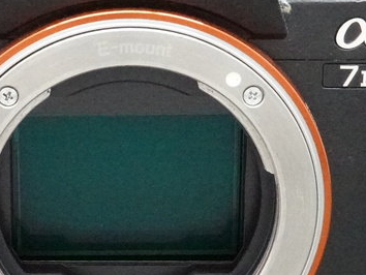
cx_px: 80
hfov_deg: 14.0
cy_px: 147
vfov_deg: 10.6
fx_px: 1481
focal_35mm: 140
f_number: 10
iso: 6400
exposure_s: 1/30
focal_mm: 15.9
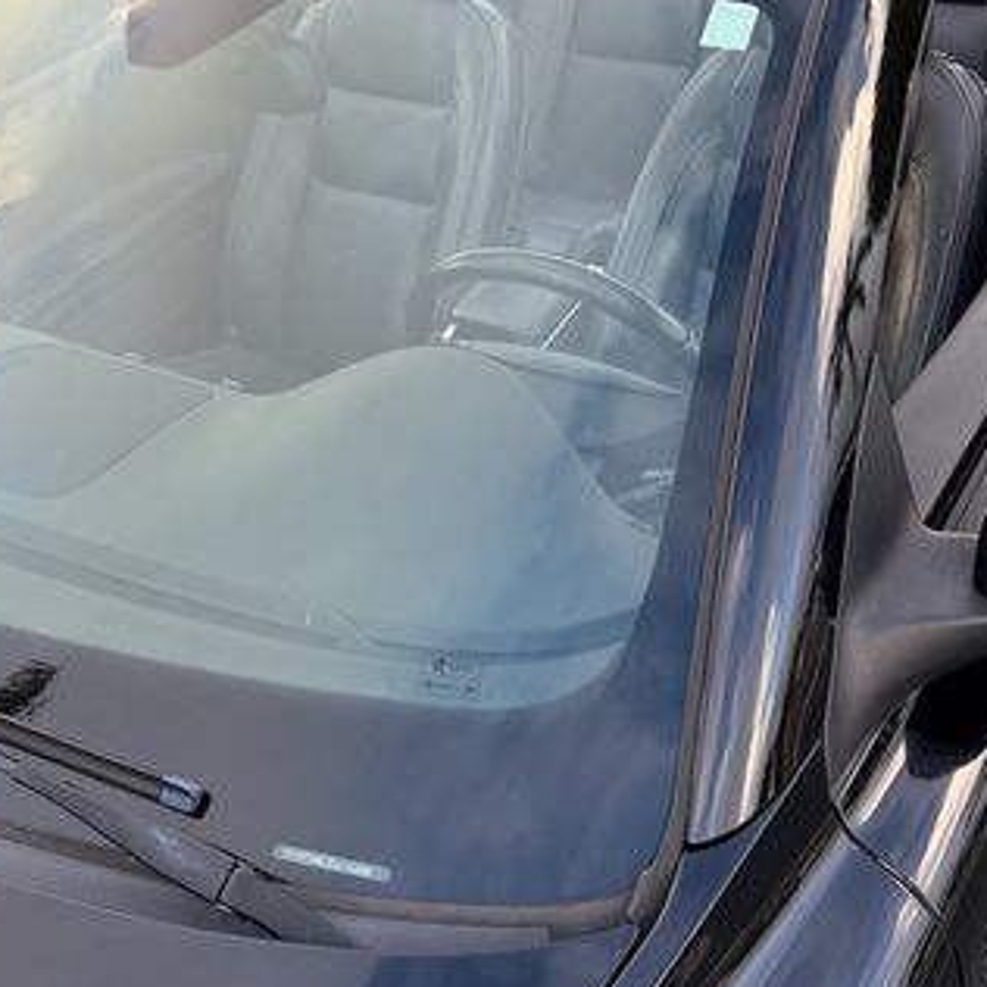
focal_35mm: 43
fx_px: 1387
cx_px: 406
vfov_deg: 39.1
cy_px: 425
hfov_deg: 39.0
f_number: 1.78
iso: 100
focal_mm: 6.76
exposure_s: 1/358
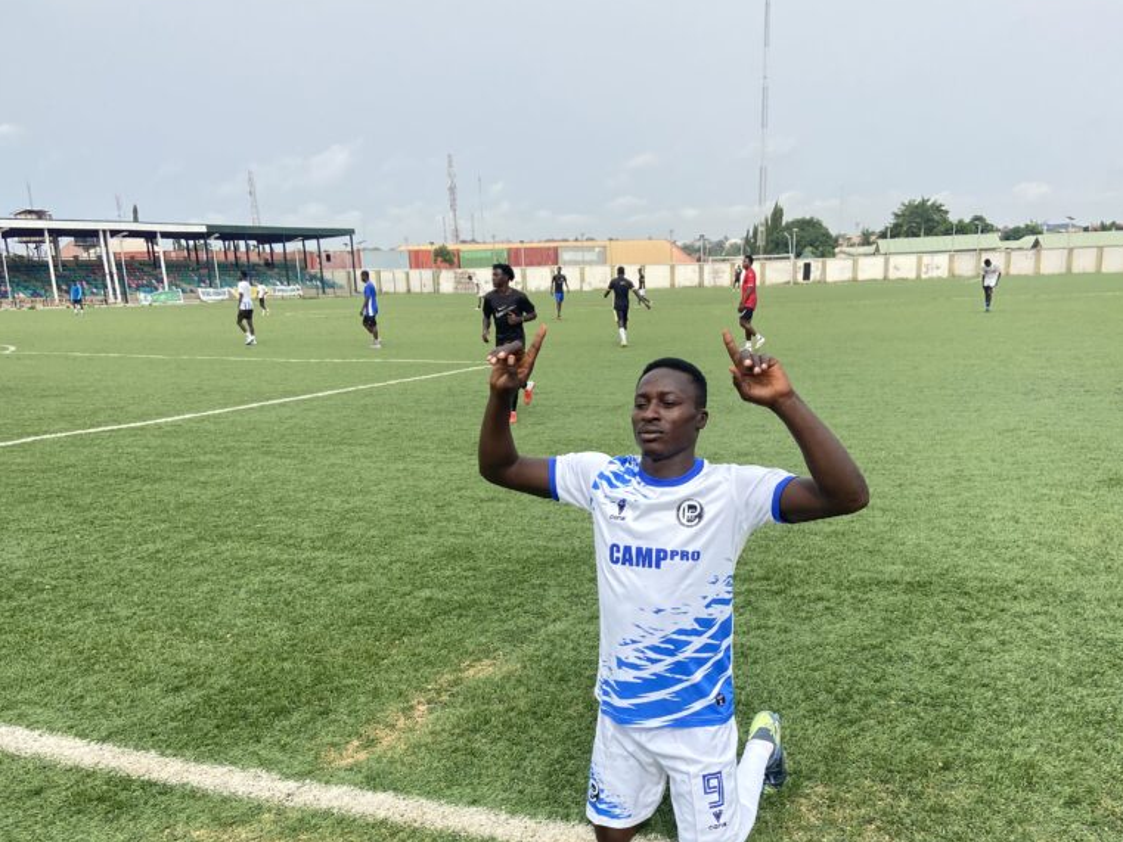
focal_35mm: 35
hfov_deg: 52.6
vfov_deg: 39.7
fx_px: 1136
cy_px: 618
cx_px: 564
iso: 32
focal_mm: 4.25
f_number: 1.8
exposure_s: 1/1927
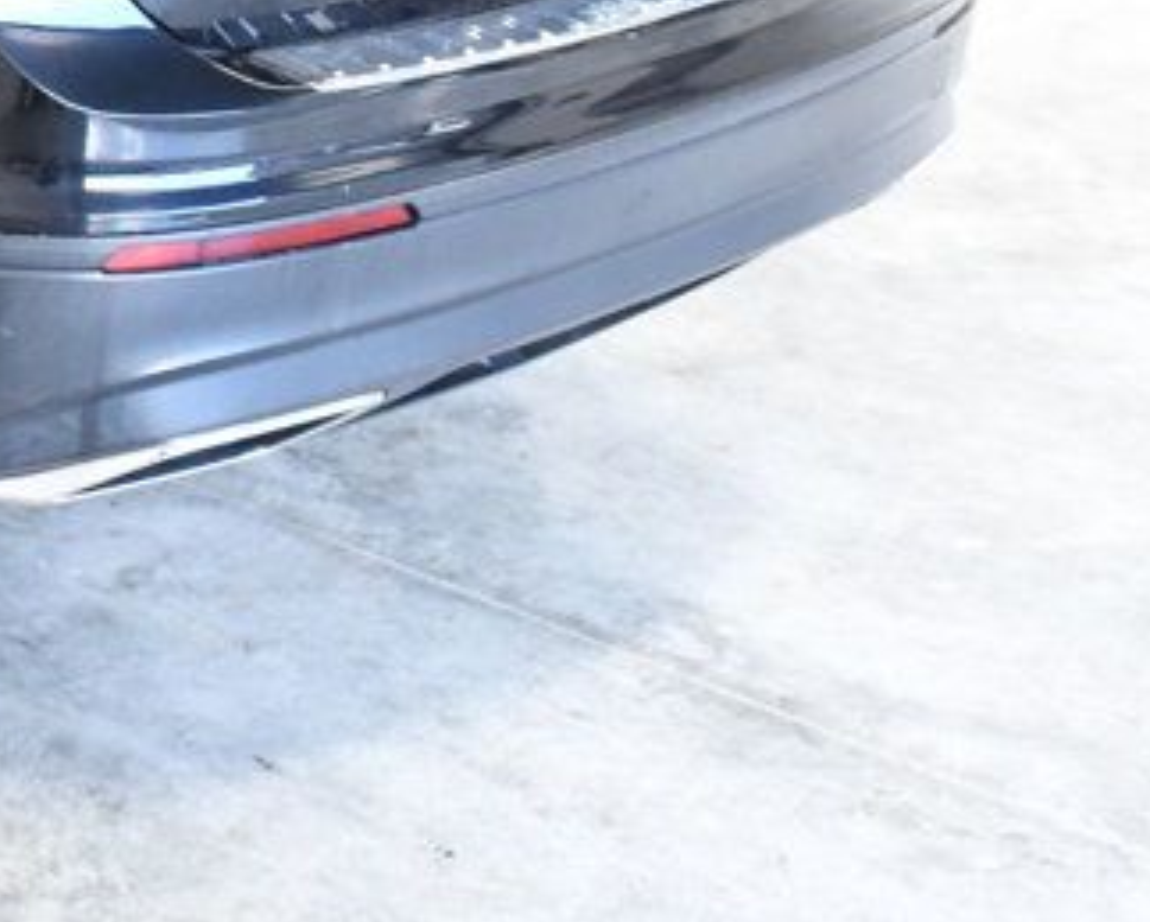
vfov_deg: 14.7
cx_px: -374
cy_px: -224
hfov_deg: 17.7
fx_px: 3441
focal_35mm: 101
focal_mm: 23
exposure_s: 1/160
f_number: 7.1
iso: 2500
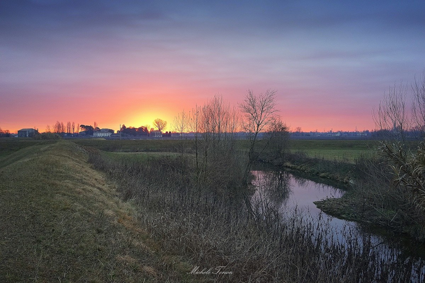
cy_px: 142
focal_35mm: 35
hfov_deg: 54.4
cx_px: 212
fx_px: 413
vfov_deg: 37.9
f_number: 4
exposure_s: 1/160
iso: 1250
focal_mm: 35
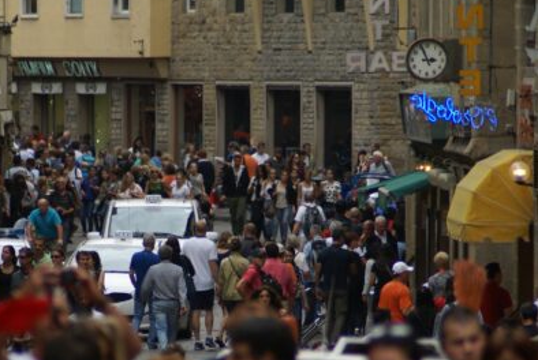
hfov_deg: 3.6
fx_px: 8546
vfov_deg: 2.4
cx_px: 221
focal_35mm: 571
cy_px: 254
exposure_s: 1/400
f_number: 5
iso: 250
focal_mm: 250
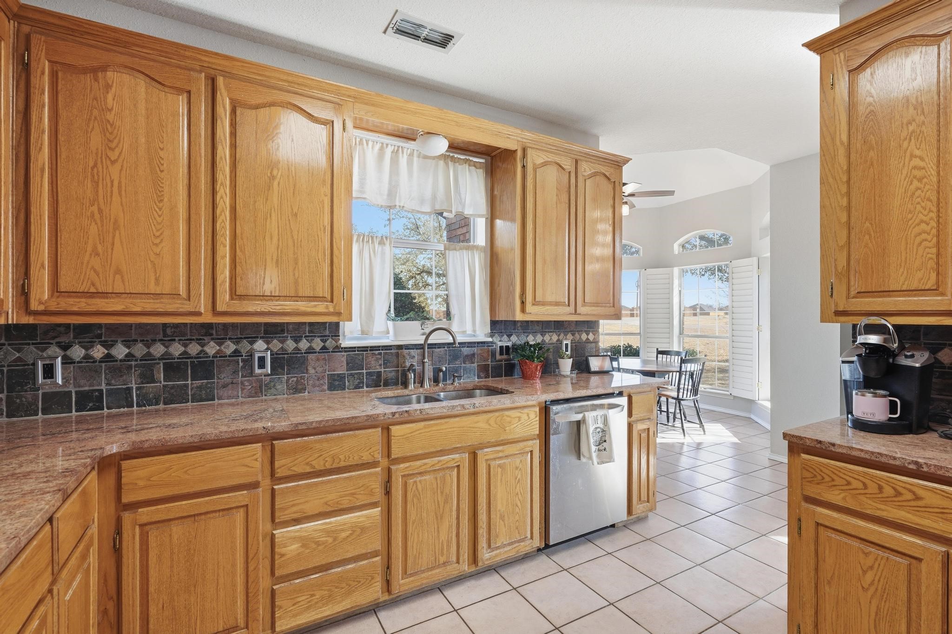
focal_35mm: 16
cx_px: 476
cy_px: 317
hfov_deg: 96.7
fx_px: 423
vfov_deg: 73.7
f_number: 9
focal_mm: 16
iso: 200
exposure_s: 1/400
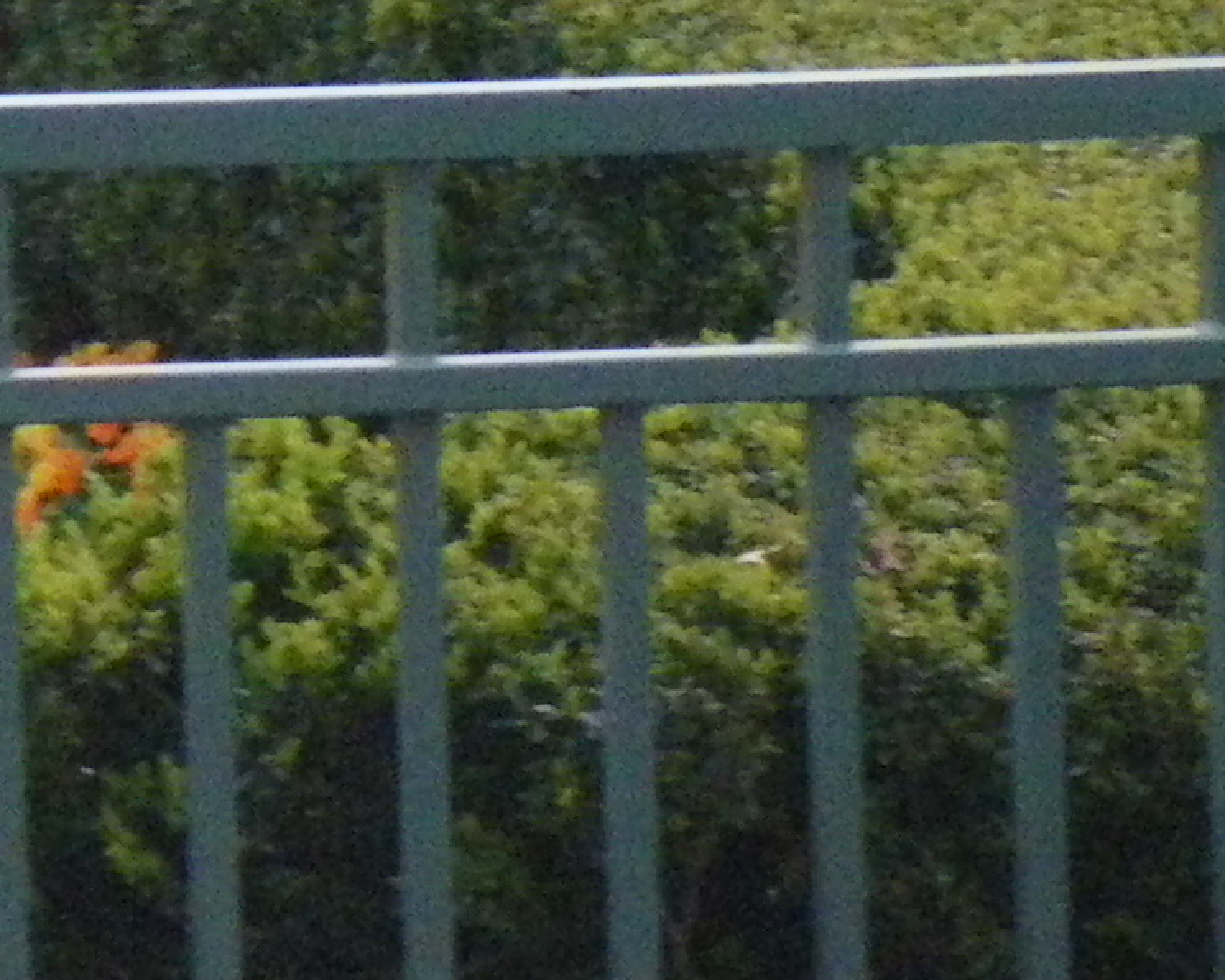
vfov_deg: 4.2
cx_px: -1292
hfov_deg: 5.2
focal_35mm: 368
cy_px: -806
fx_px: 13342
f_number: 4.8
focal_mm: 13.7
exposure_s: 1/100
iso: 500
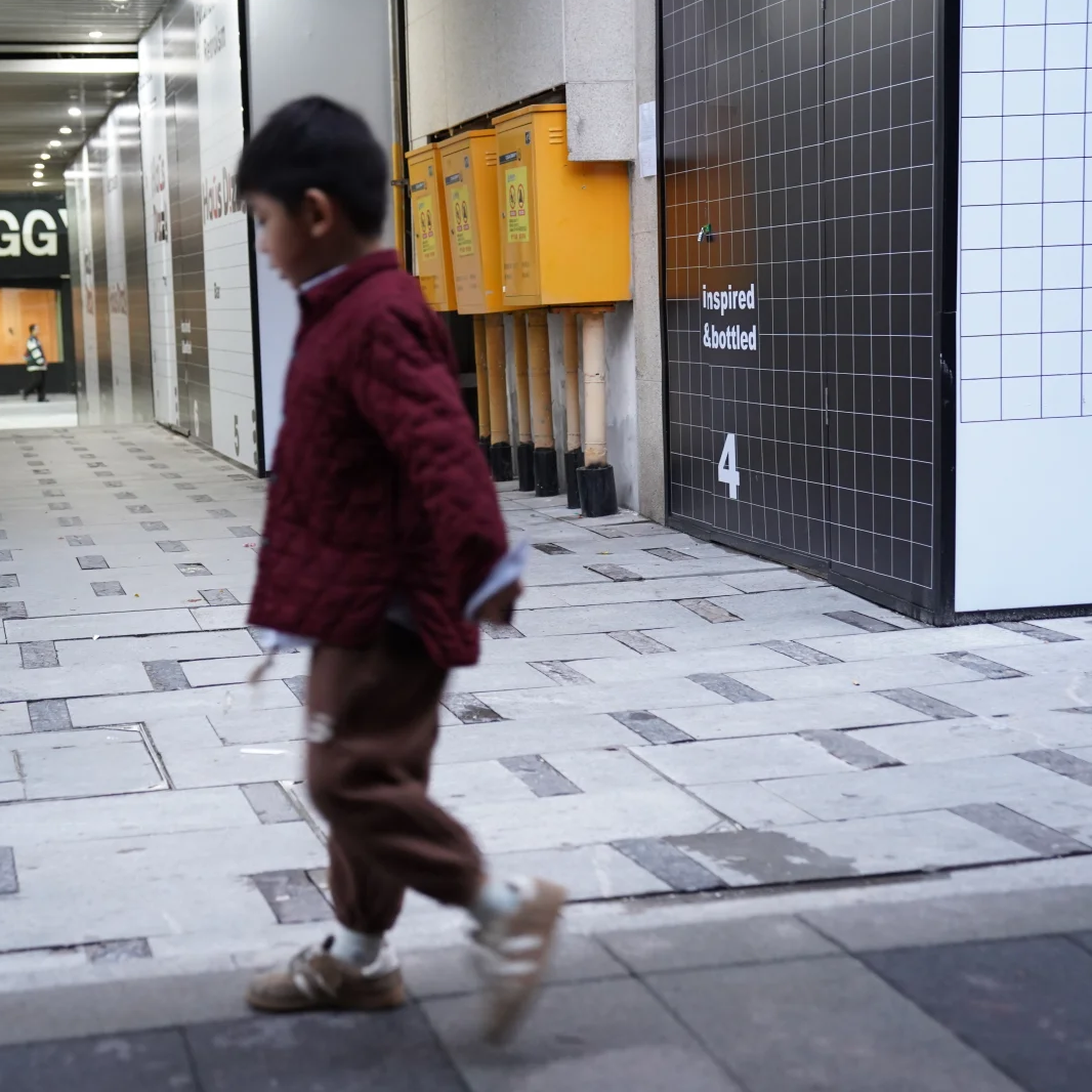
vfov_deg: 27.5
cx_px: 400
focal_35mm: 63
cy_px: 547
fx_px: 2231
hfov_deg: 27.4
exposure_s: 1/60
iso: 2500
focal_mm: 48.4
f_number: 3.2
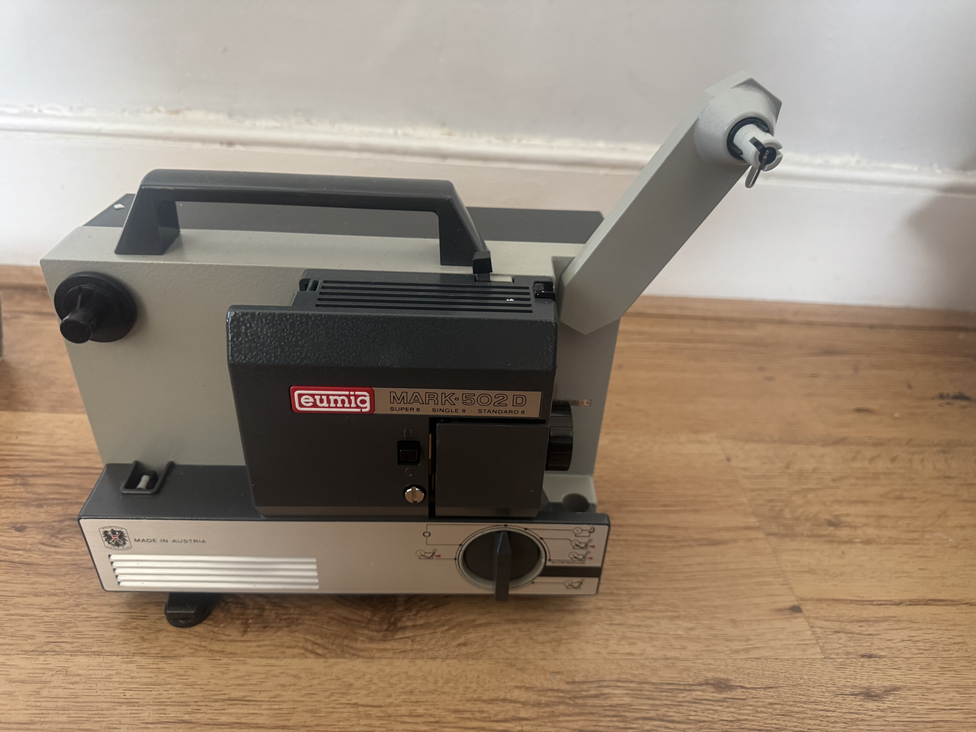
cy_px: 366
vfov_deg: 56.8
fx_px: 677
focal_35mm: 24
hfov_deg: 71.6
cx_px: 488
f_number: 1.78
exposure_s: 1/60
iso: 320
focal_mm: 6.76
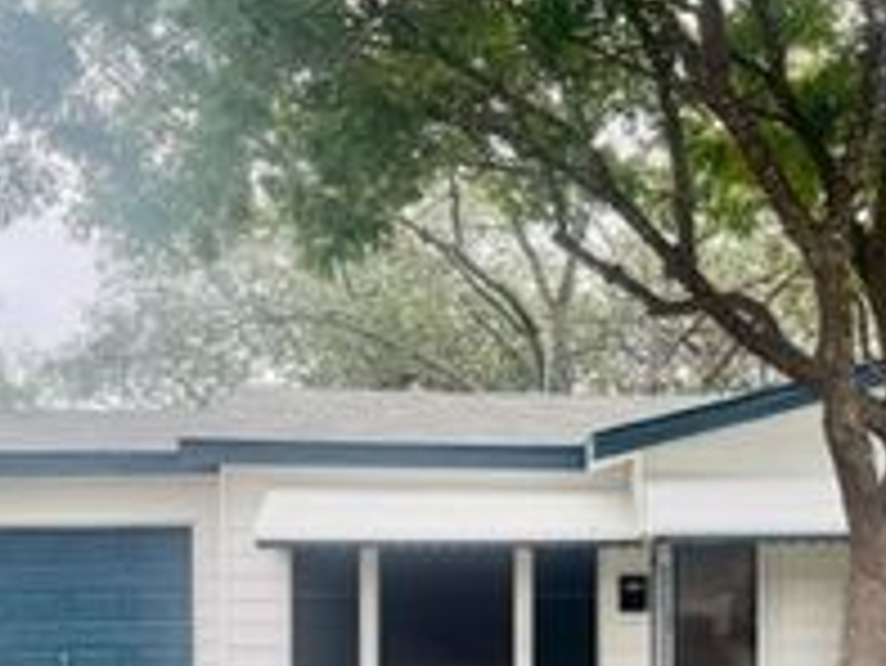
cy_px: 614
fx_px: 1690
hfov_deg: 29.1
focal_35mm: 66
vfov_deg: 21.7
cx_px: 607
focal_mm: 5.1
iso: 32
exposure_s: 1/344
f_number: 1.6
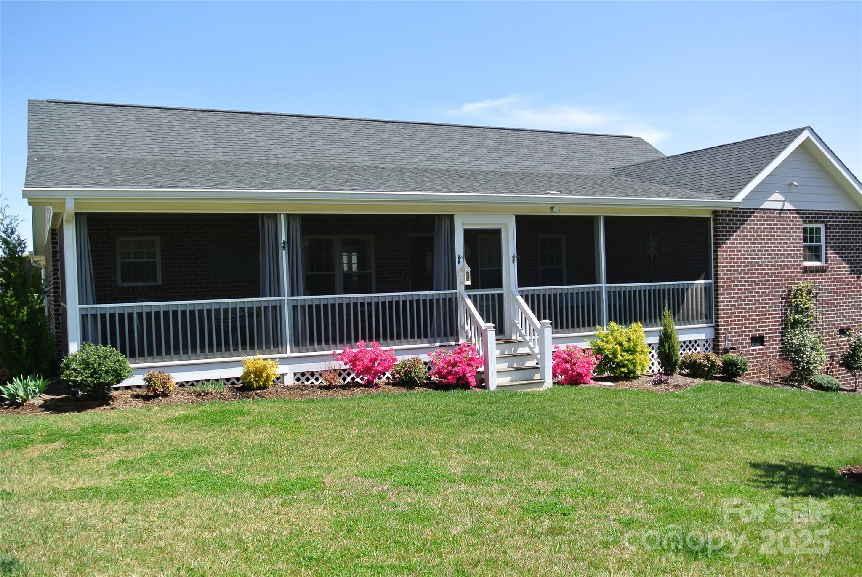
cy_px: 288
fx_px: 767
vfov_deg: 41.2
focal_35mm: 32
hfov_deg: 58.7
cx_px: 431
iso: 100
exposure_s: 1/500
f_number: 4.5
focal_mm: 12.2
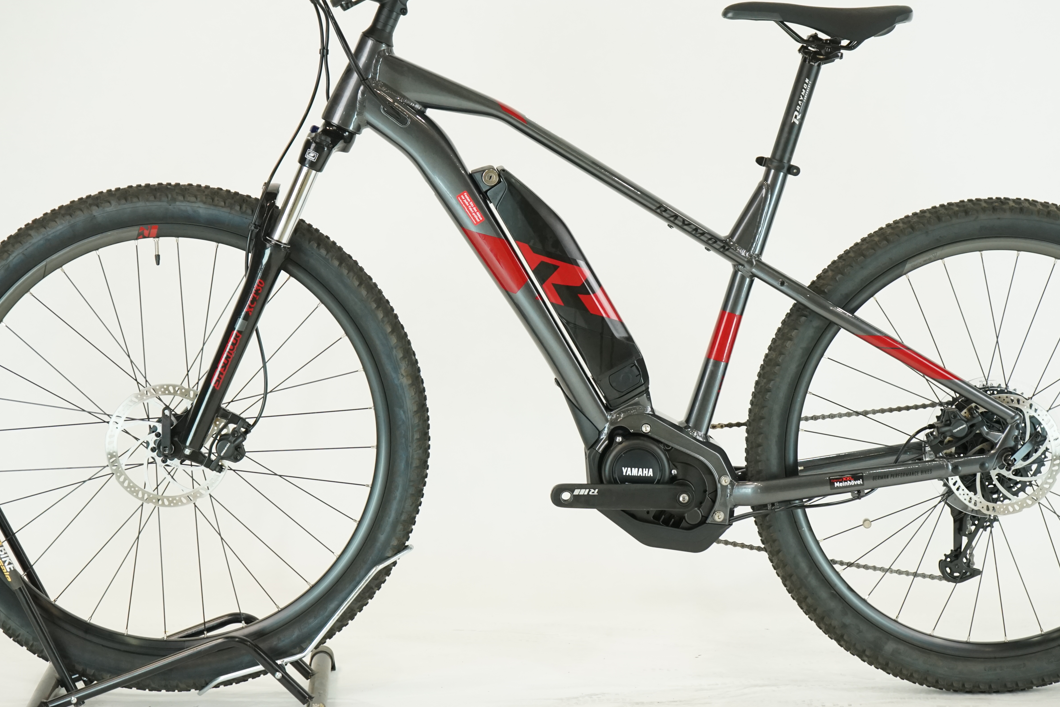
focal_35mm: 76
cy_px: 285
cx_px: 578
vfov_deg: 17.9
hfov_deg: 26.6
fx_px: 2238
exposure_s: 1/200
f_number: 5.6
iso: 1600
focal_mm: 60
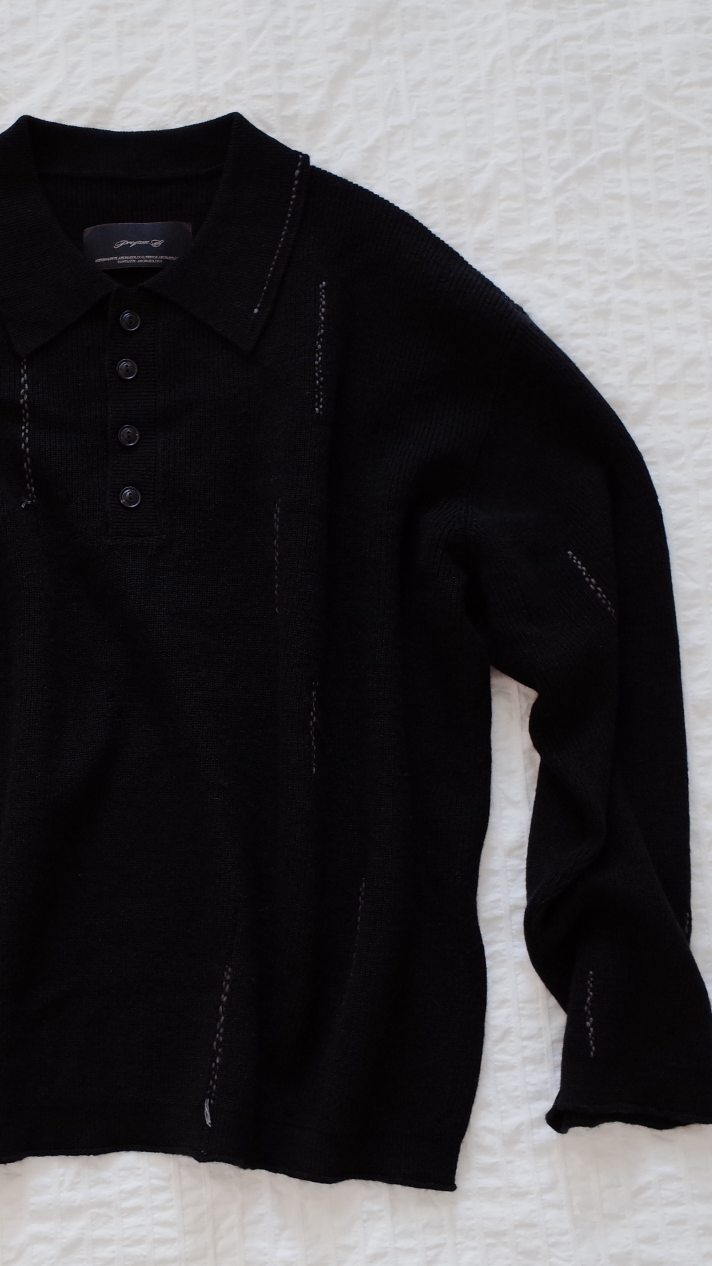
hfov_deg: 26.0
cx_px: 135
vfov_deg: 45.5
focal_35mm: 45
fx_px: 1510
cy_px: 620
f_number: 2.8
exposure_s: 1/40
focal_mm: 18.3
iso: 400
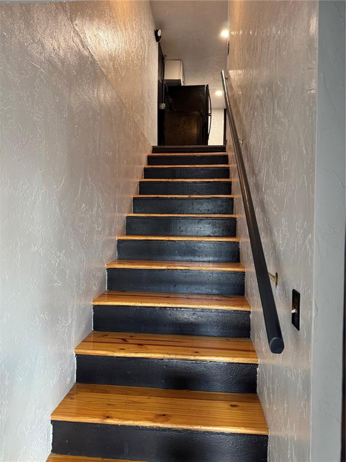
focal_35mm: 24
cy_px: 231
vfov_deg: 71.6
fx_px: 320
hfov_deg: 56.8
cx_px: 173
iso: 400
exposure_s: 1/60
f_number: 1.78
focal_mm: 6.76
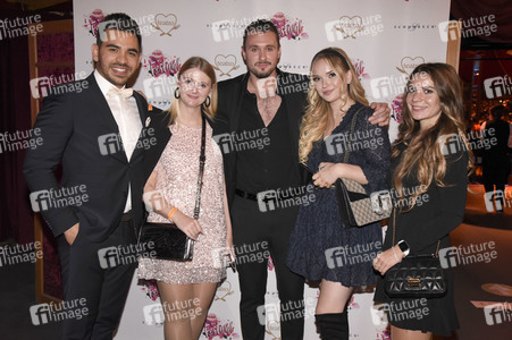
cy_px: 170
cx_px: 256
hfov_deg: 50.7
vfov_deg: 35.0
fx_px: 540
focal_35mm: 38
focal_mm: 38
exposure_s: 1/60
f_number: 6.3
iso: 3200
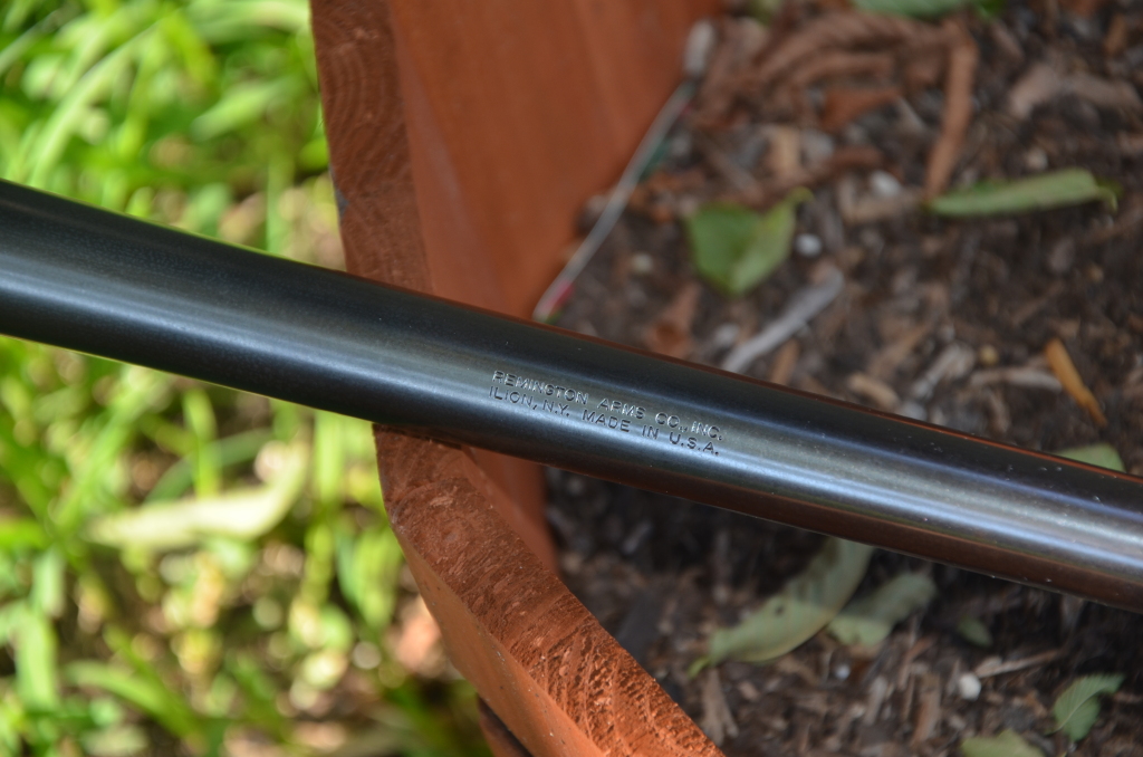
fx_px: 4990
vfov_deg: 8.7
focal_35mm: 158
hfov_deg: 13.1
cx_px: 572
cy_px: 378
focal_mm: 105
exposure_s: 1/125
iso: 200
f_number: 5.6
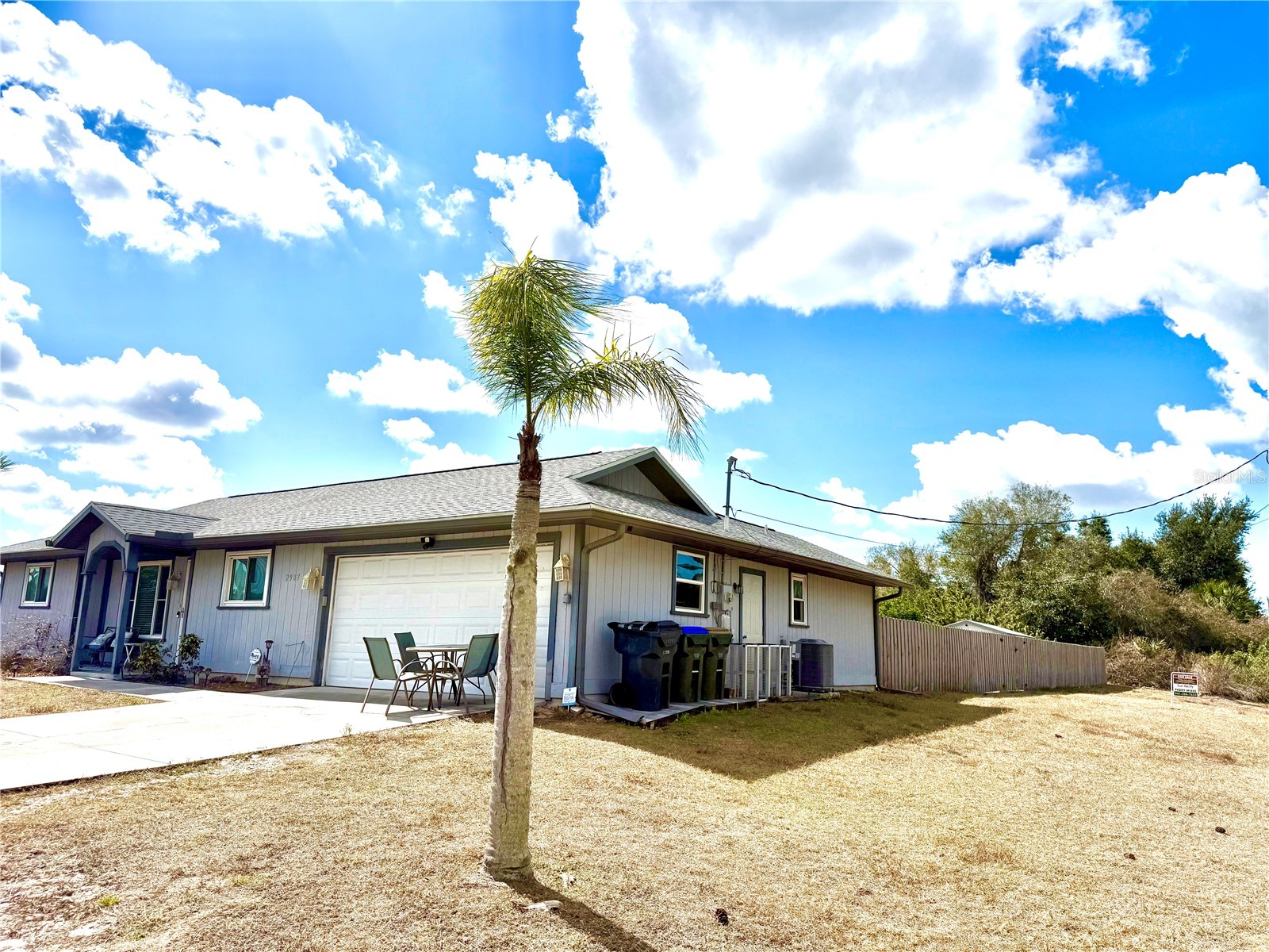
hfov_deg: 71.6
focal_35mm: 24
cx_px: 634
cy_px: 476
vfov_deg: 56.8
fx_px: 880
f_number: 1.78
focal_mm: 6.76
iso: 80
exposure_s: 1/14286
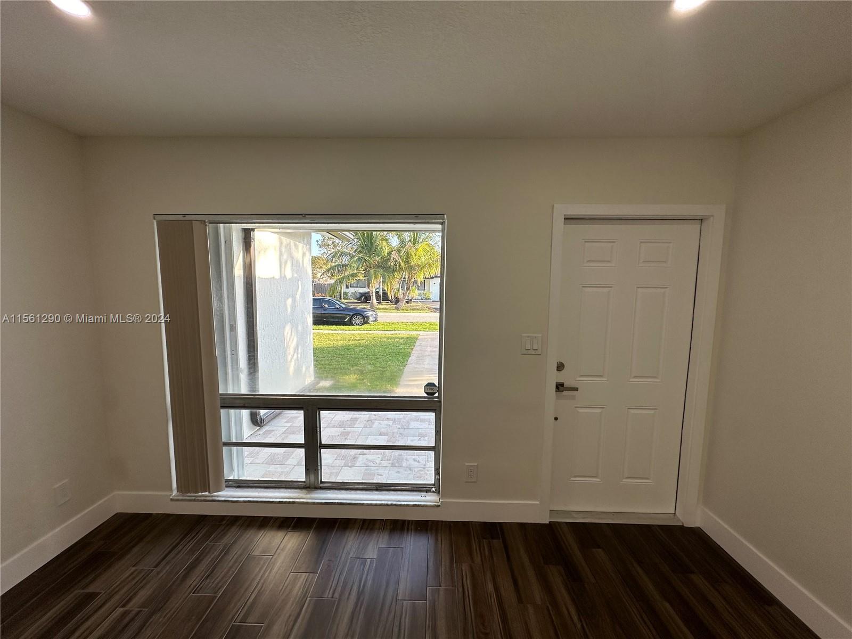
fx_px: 345
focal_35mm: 14
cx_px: 426
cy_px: 320
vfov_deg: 85.7
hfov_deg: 102.1
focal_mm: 2.22
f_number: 2.2
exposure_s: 1/184
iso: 40
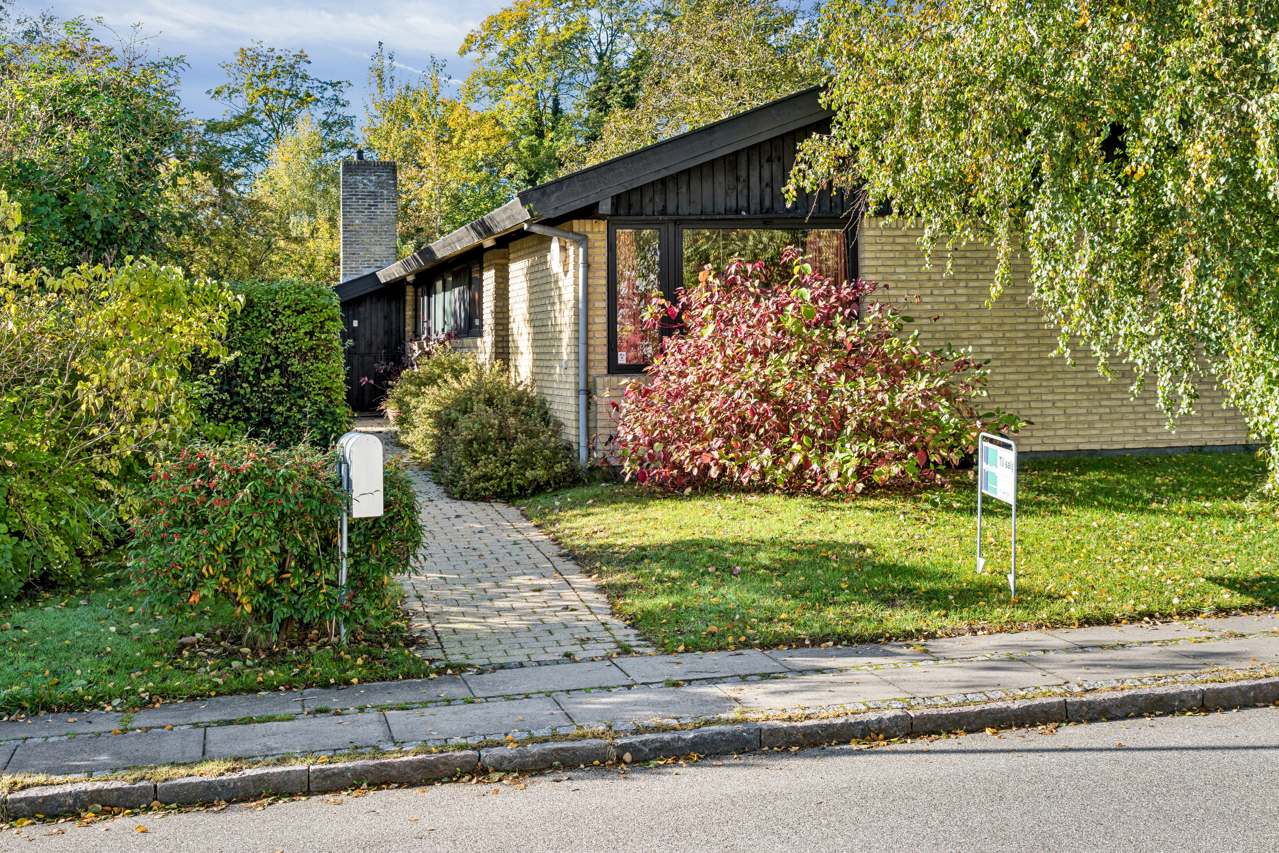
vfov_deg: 31.9
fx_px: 1492
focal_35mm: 42
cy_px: 426
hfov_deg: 46.4
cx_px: 640
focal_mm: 42
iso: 100
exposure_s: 1/90
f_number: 8
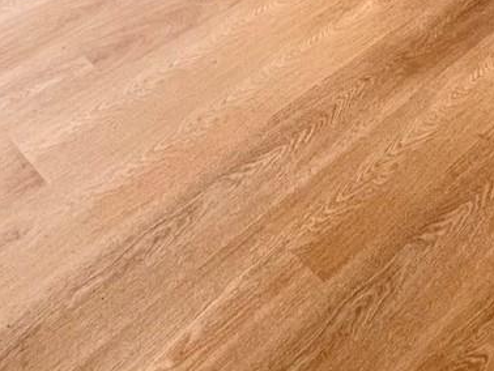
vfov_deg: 21.0
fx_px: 785
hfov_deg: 34.9
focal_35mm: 55
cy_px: -235
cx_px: 269
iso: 200
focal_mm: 1.57
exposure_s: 1/60
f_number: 1.8
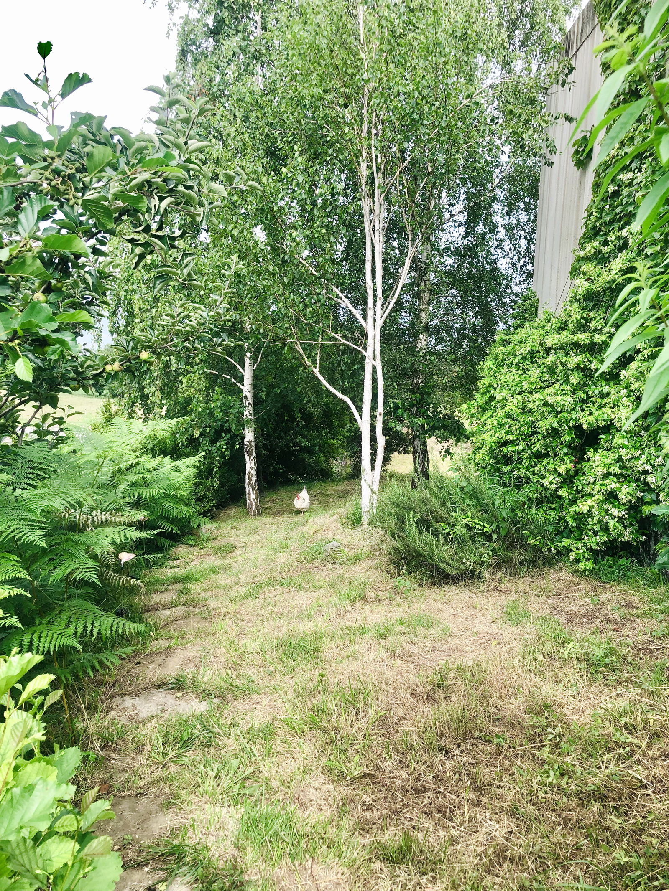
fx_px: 721
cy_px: 446
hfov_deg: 49.7
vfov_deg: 63.4
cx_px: 334
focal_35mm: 28
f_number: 1.8
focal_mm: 3.99
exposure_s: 1/405
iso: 20
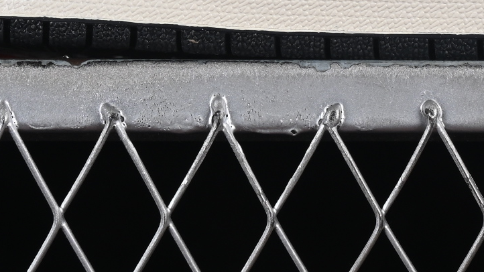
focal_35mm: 303
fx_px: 3888
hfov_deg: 7.1
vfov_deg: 4.0
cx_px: 324
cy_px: -318
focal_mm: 50
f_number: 8
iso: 160
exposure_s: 1/80
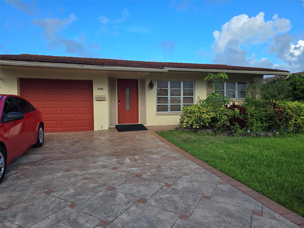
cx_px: 152
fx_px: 202
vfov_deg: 58.9
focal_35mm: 23
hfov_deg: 73.9
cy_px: 114
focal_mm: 6.3
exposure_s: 1/359
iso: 20
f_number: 1.7
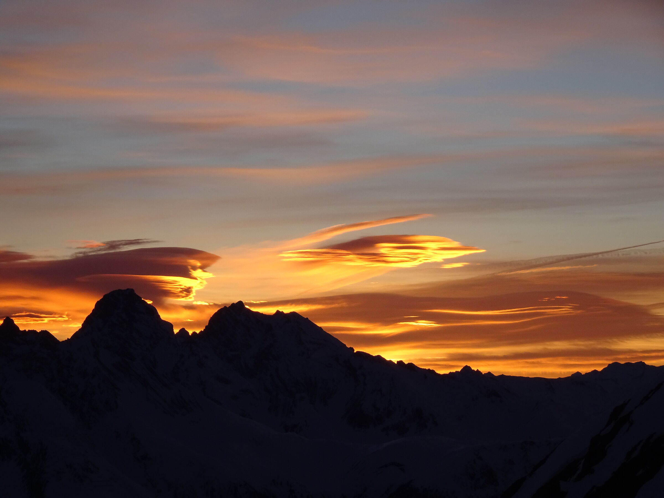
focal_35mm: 150
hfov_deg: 13.2
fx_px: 2877
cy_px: 249
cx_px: 332
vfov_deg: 9.9
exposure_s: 1/160
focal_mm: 25.66
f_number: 5.6
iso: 125
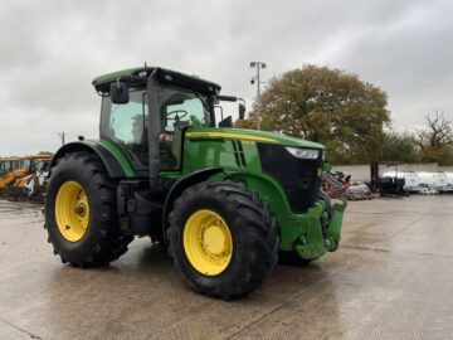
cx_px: 226
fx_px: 380
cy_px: 170
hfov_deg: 61.7
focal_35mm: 29
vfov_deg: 48.2
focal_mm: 3
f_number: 1.8
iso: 20
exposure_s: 1/122
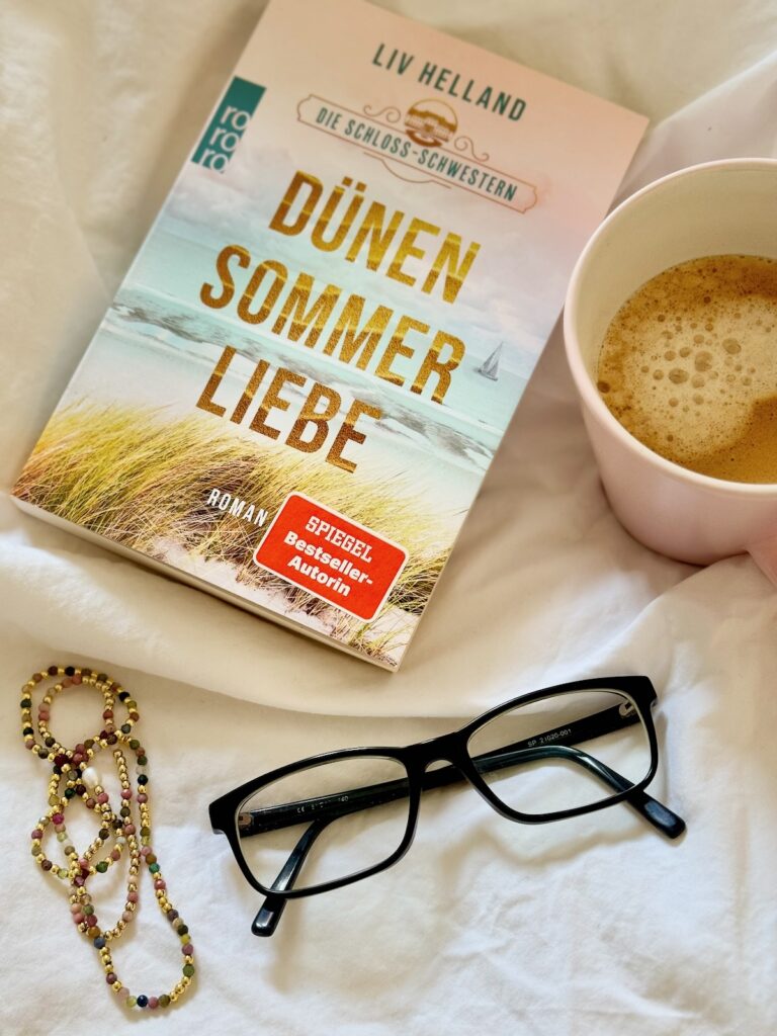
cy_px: 518
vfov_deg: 39.7
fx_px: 1437
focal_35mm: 48
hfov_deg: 30.3
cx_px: 388
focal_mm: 6.76
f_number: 1.78
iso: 100
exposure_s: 1/60
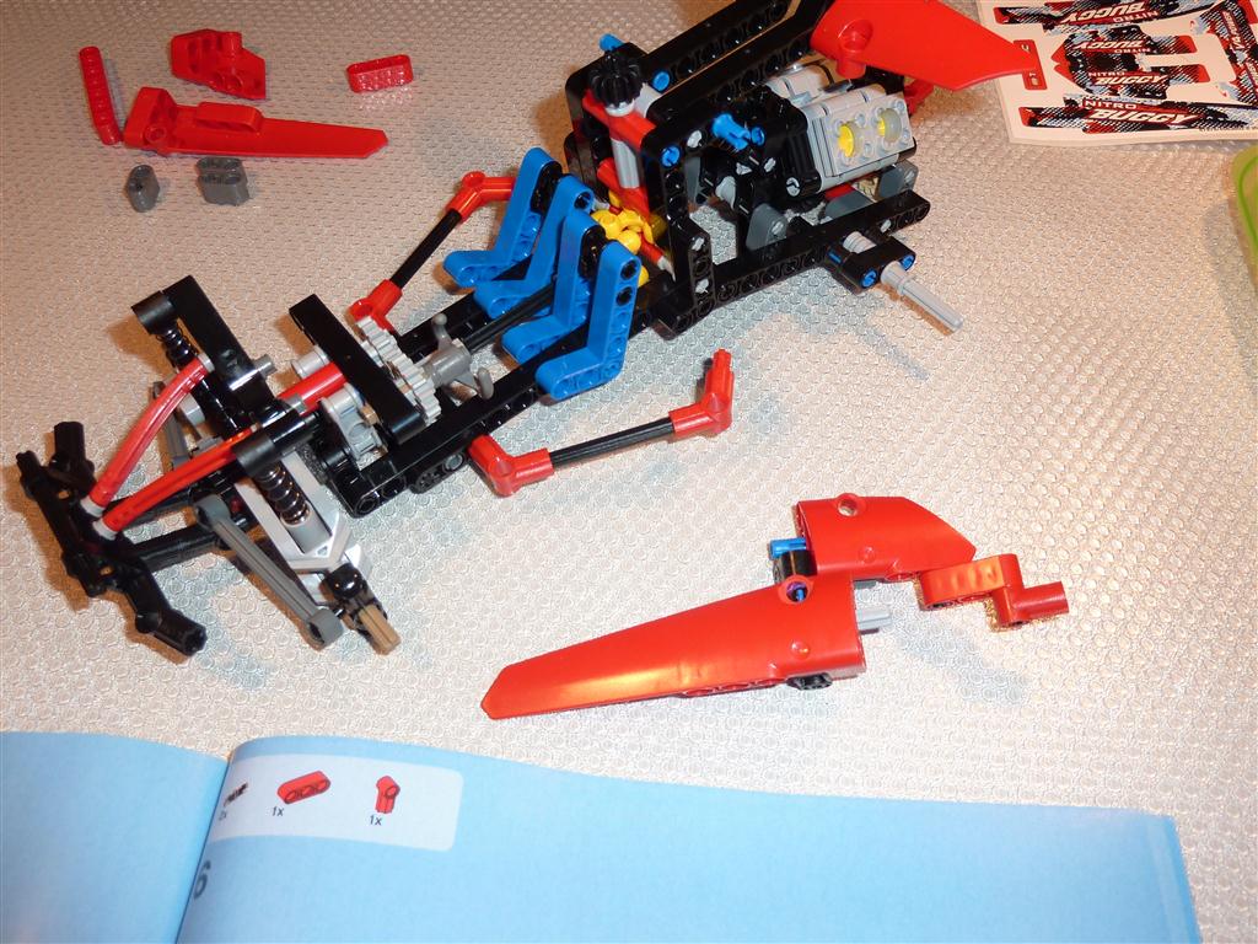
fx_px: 1090
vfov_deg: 46.8
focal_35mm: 30
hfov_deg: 60.0
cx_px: 629
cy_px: 472
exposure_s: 1/30
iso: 100
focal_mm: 5
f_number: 3.4
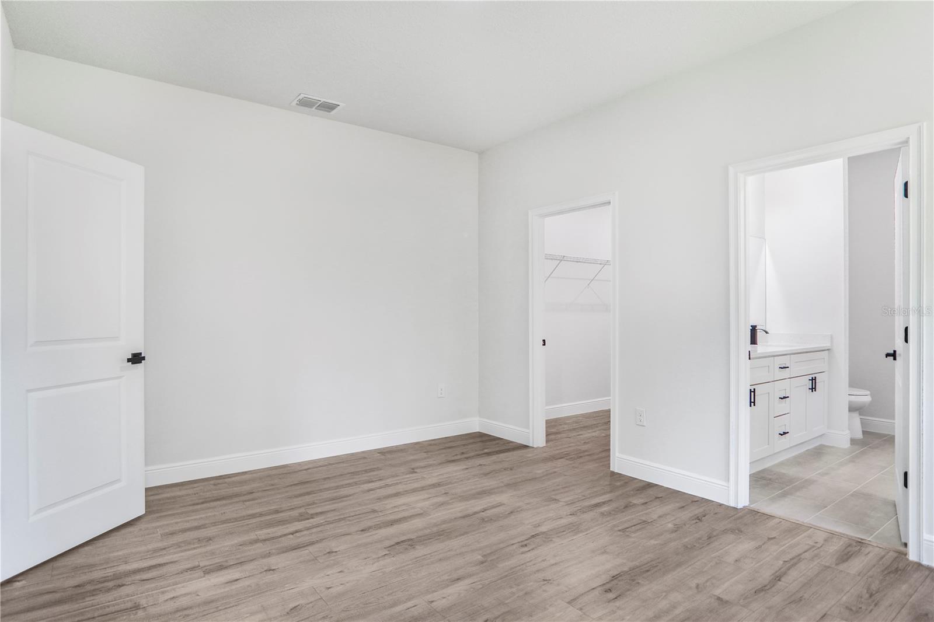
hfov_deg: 90.0
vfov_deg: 67.4
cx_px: 467
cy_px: 311
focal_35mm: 18
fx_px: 467
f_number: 2
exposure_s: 1/30
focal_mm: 12
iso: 100
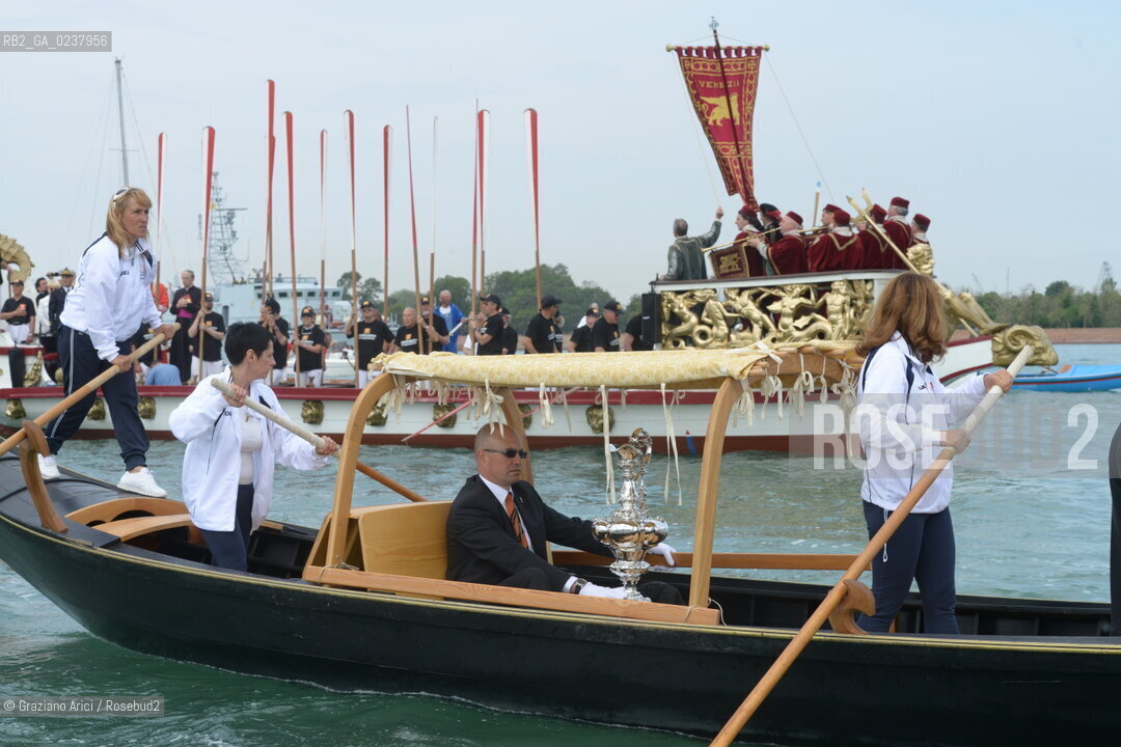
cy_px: 374
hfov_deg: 28.8
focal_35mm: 70
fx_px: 2180
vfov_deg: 19.5
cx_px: 560
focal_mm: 70
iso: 400
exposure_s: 1/400
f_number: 10
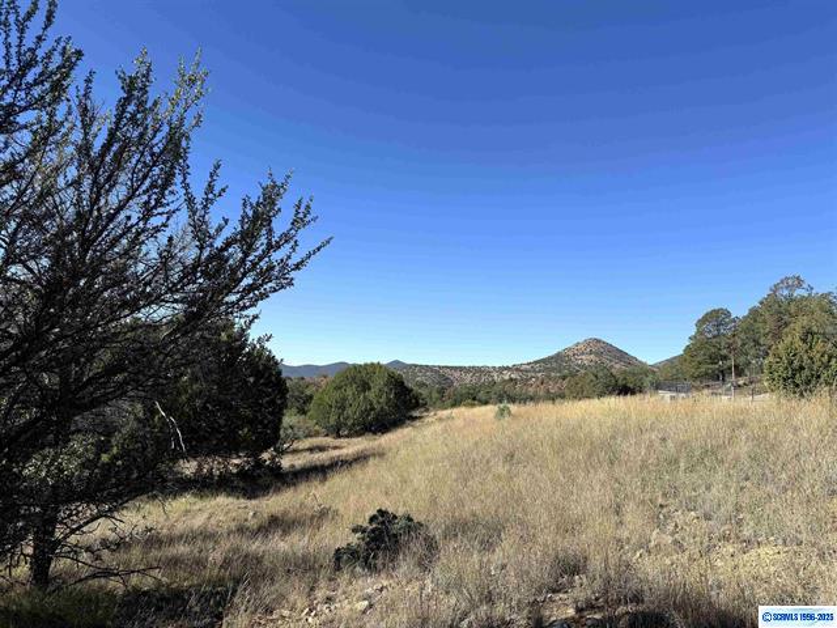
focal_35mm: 24
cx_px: 418
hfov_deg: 71.6
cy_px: 314
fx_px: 580
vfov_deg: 56.8
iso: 80
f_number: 1.78
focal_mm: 6.76
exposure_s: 1/4167
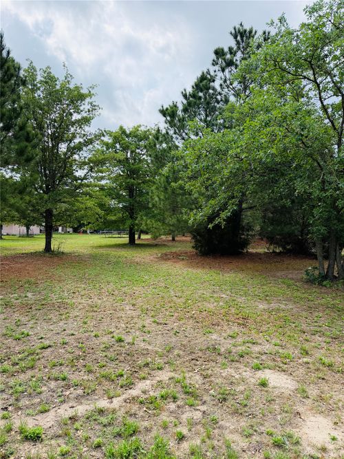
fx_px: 318
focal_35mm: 24
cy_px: 230
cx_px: 172
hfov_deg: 56.8
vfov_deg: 71.6
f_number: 1.78
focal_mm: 6.76
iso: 100
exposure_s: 1/3145
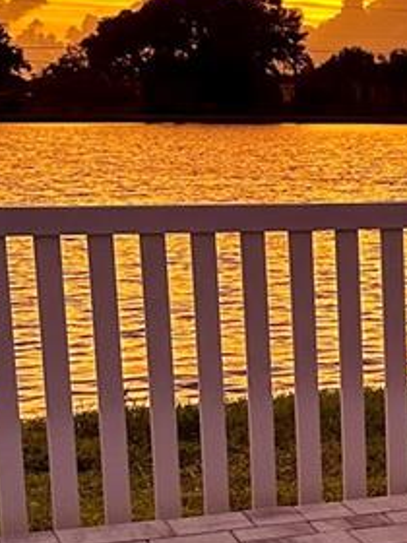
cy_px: 429
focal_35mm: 103
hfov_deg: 13.3
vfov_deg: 18.9
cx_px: 655
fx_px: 1615
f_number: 1.78
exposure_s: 1/121
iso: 160
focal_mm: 6.86
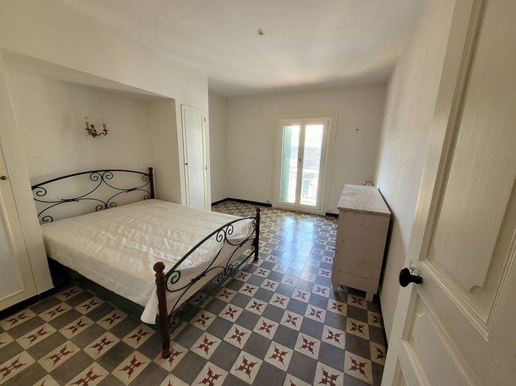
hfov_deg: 106.2
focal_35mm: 13
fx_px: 194
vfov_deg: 89.9
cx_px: 258
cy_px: 193
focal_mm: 1.74
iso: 160
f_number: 2.2
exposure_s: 1/50
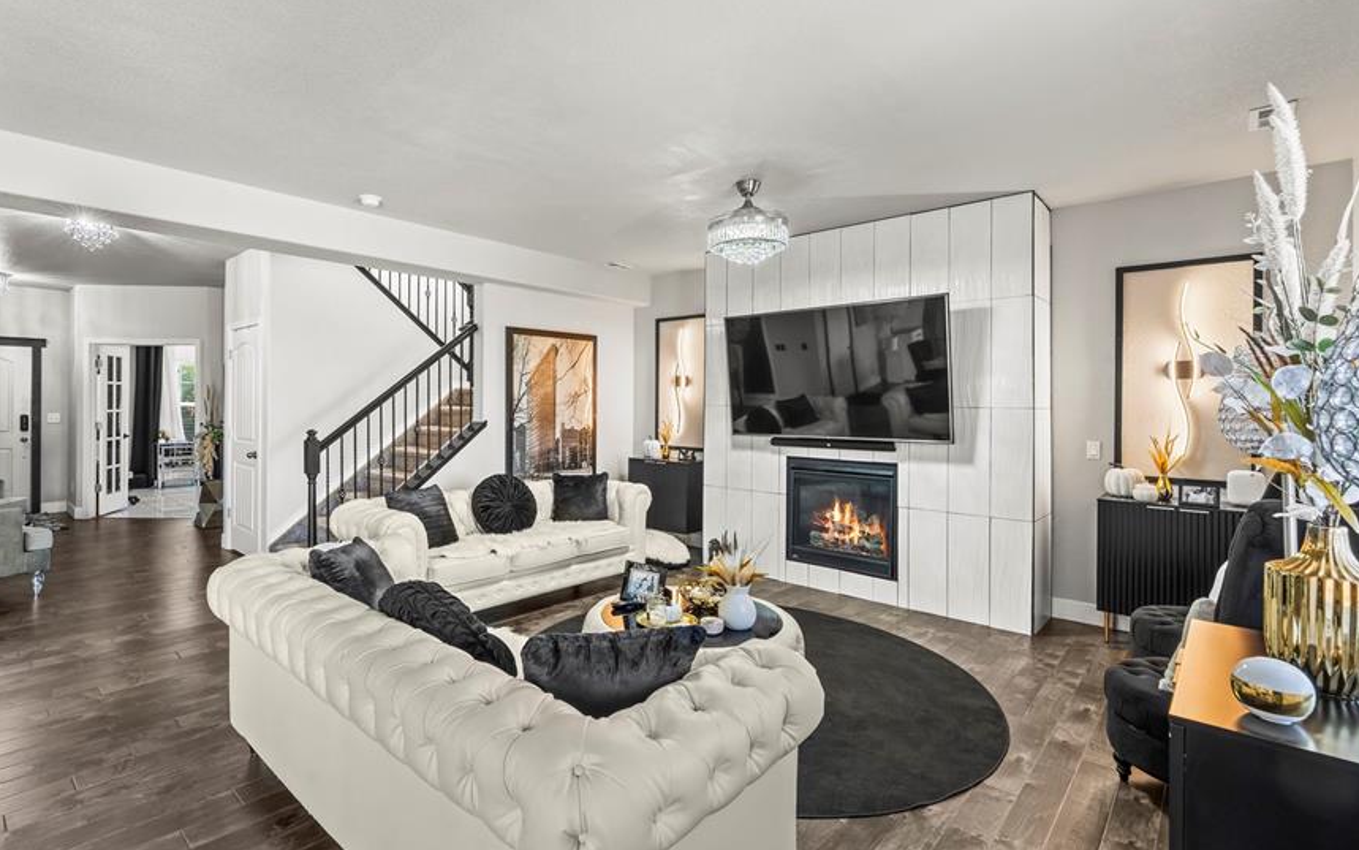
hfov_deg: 91.7
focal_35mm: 18
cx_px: 617
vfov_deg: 65.8
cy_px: 405
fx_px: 657
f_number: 10
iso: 500
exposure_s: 1.3
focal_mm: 14.6
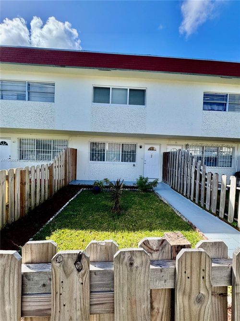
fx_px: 129
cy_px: 160
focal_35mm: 14
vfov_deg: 102.1
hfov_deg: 85.7
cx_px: 120
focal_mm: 2.22
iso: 50
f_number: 2.2
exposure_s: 1/675
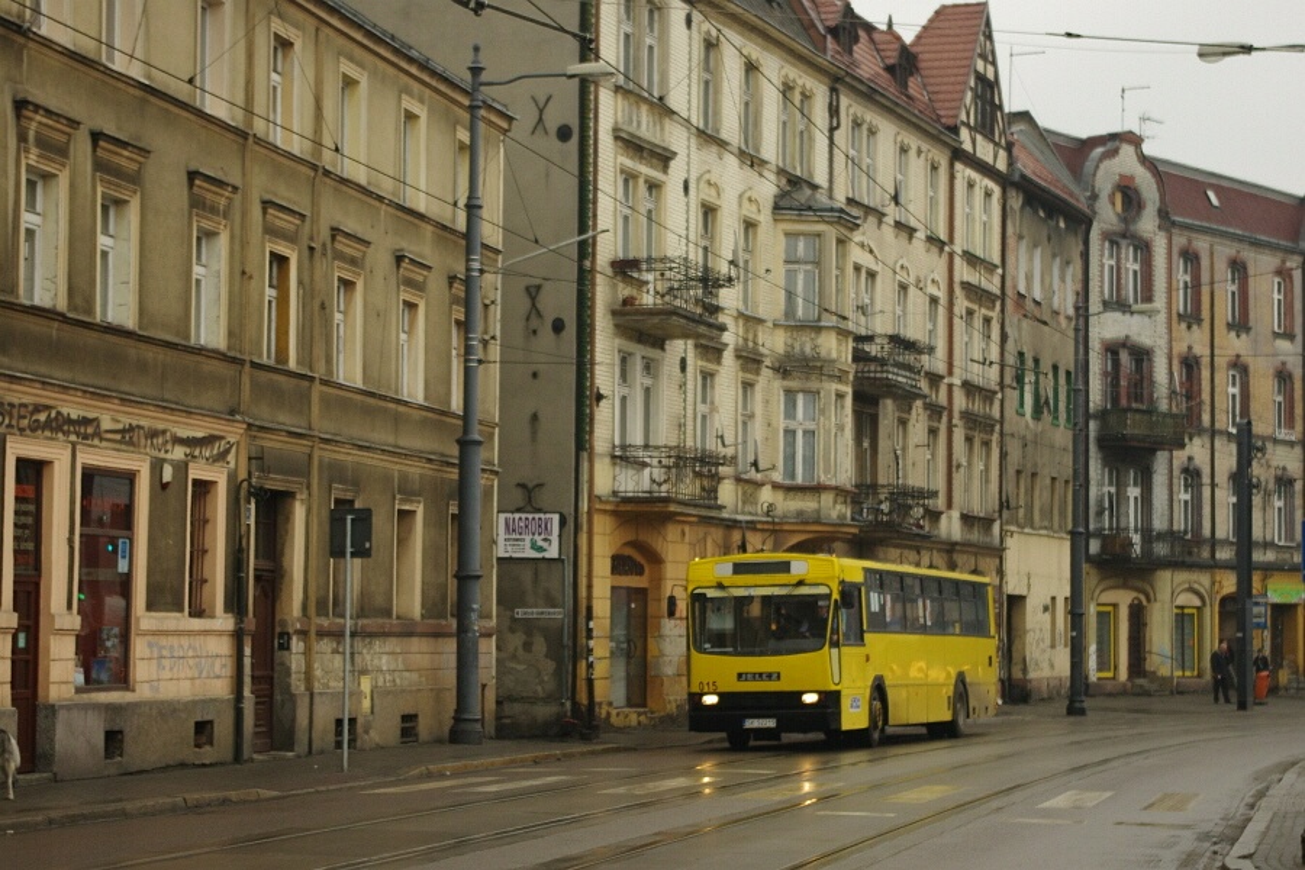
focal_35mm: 72
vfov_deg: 18.9
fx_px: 2610
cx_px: 652
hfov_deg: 28.1
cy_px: 435
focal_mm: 47.5
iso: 800
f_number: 5.6
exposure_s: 1/320
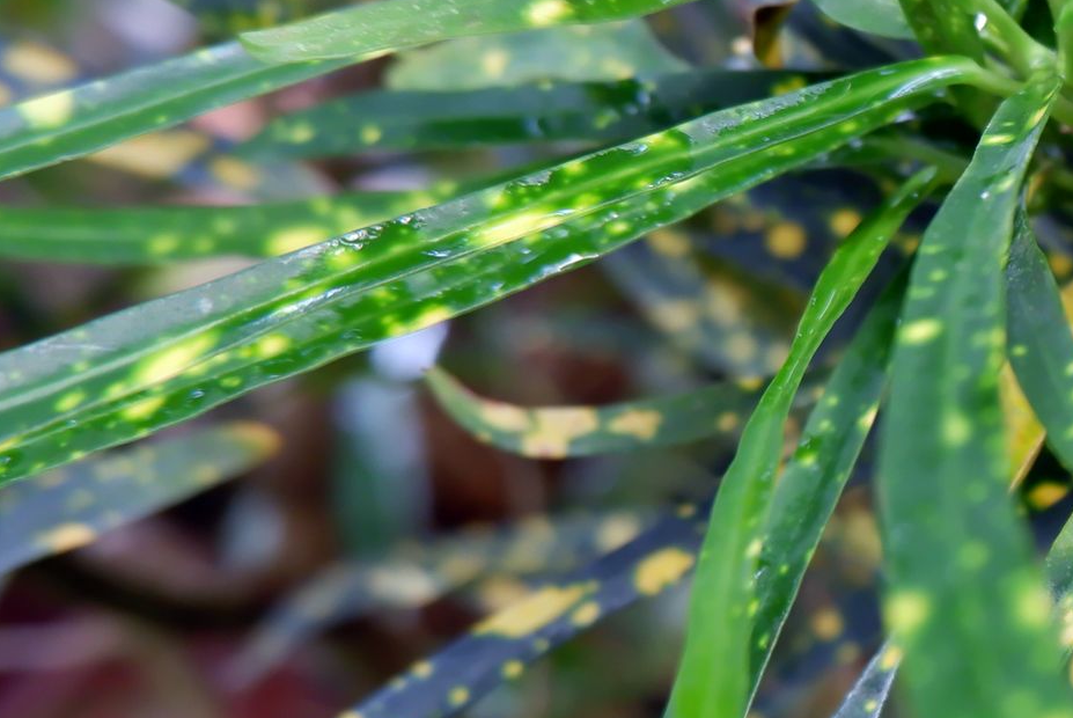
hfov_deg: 26.7
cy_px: 453
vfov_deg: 21.9
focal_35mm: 62
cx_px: 1439
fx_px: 1850
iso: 400
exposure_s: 1/60
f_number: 4
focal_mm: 15
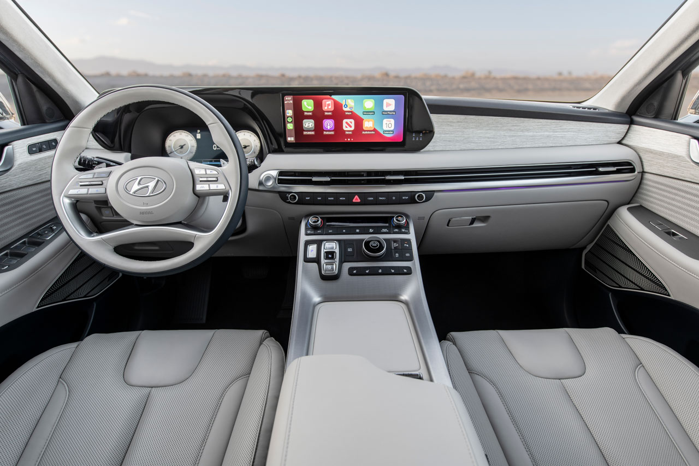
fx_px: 349
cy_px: 233
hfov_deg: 90.0
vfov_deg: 67.4
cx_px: 350
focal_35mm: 18
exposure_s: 1/40
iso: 100
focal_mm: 18
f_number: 5
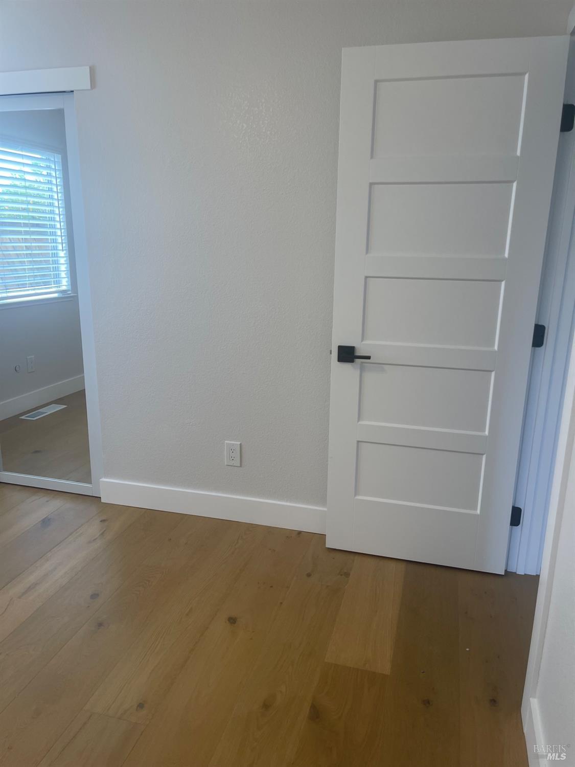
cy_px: 384
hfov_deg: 54.9
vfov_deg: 69.4
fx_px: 554
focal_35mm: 25
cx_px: 288
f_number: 1.6
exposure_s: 1/120
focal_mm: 5.1
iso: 80
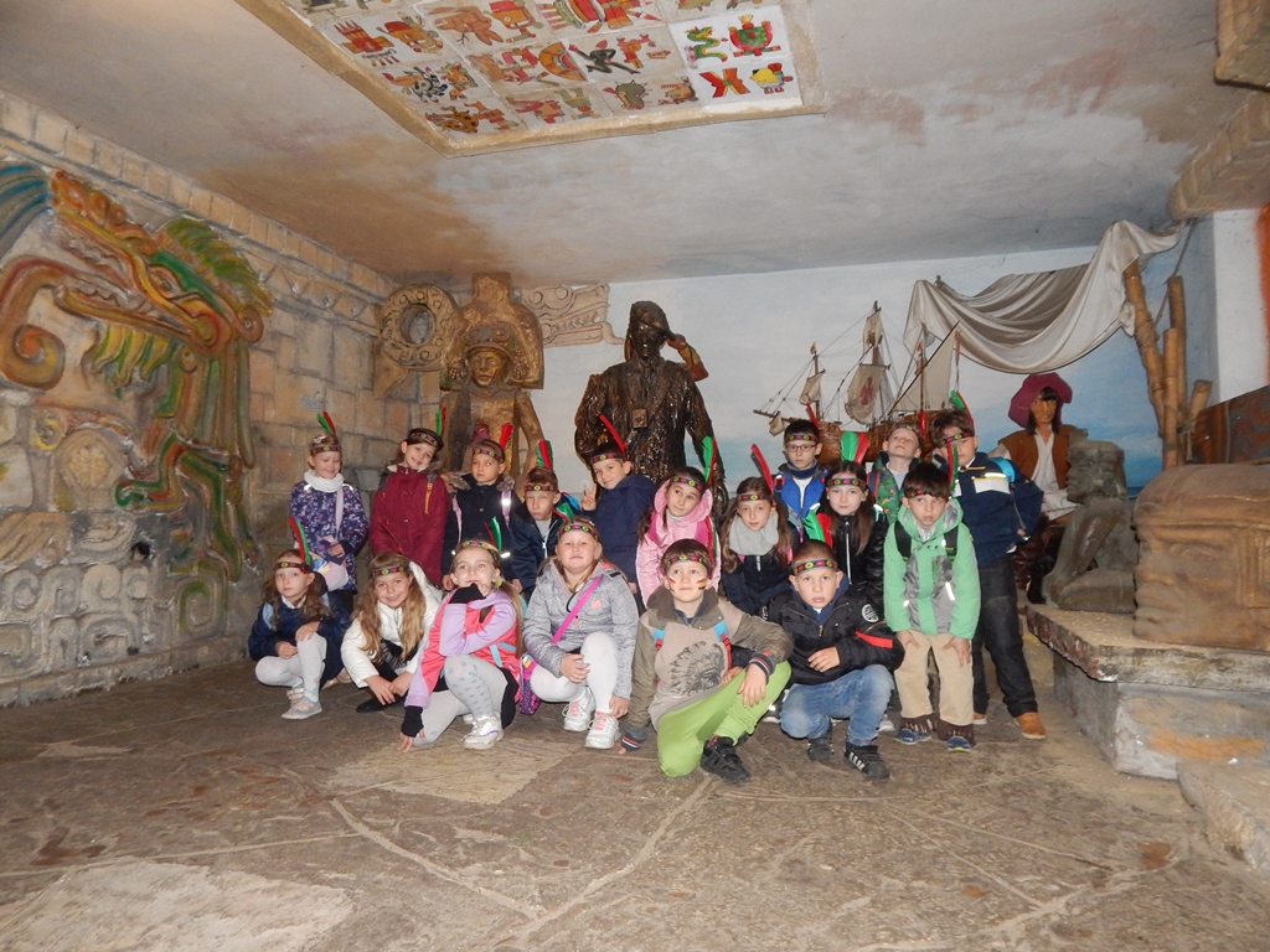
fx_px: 807
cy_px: 476
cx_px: 635
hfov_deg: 76.4
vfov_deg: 61.1
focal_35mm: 22
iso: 400
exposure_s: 1/30
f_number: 3
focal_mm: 4
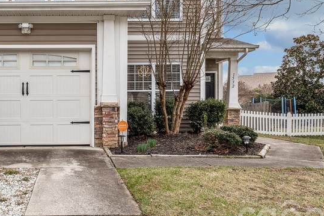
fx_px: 361
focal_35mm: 40
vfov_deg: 30.4
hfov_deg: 46.5
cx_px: 79
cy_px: -11
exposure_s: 1/200
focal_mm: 16.9
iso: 100
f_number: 10
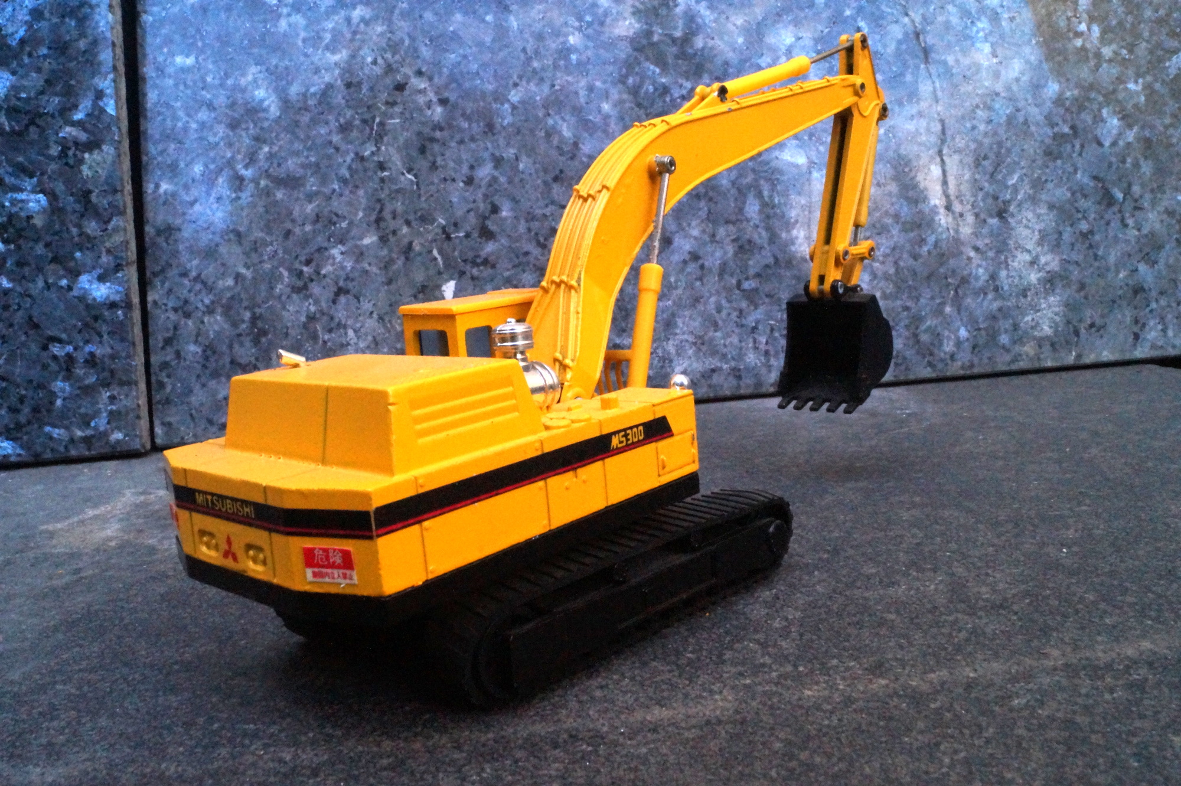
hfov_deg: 62.0
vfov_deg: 43.6
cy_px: 393
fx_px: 984
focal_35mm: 30
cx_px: 590
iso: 3200
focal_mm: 20
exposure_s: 1/40
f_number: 22
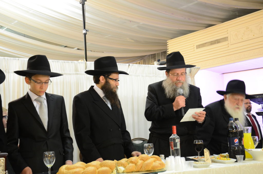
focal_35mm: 57
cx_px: 132
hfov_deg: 35.1
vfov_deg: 23.7
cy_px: 87
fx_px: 416
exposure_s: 1/15
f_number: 5.6
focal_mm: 38
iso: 1250
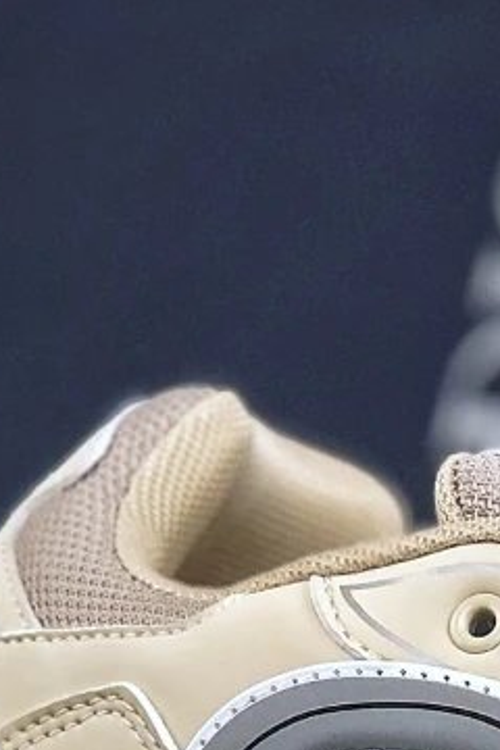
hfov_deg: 5.8
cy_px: 965
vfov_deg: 8.6
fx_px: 4937
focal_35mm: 237
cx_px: 527
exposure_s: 1/100
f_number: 2.8
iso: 32
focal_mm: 6.6
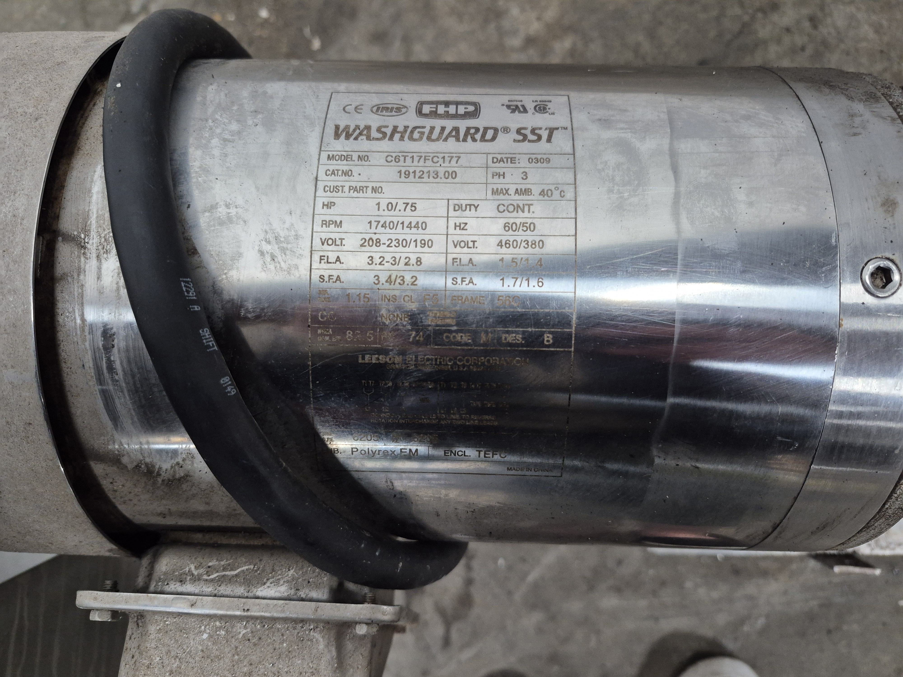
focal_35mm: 23
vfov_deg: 58.9
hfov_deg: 73.9
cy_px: 338
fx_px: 600
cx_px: 452
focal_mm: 5.4
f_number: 1.8
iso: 500
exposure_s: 1/120
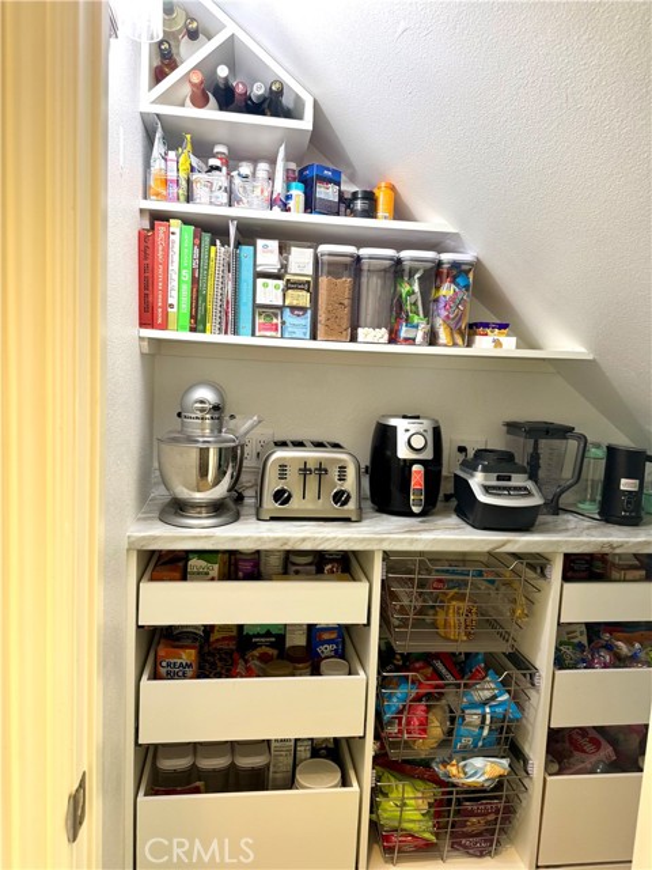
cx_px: 326
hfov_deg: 56.8
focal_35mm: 24
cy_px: 435
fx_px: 603
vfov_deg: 71.6
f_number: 1.78
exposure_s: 1/60
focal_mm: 6.76
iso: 125
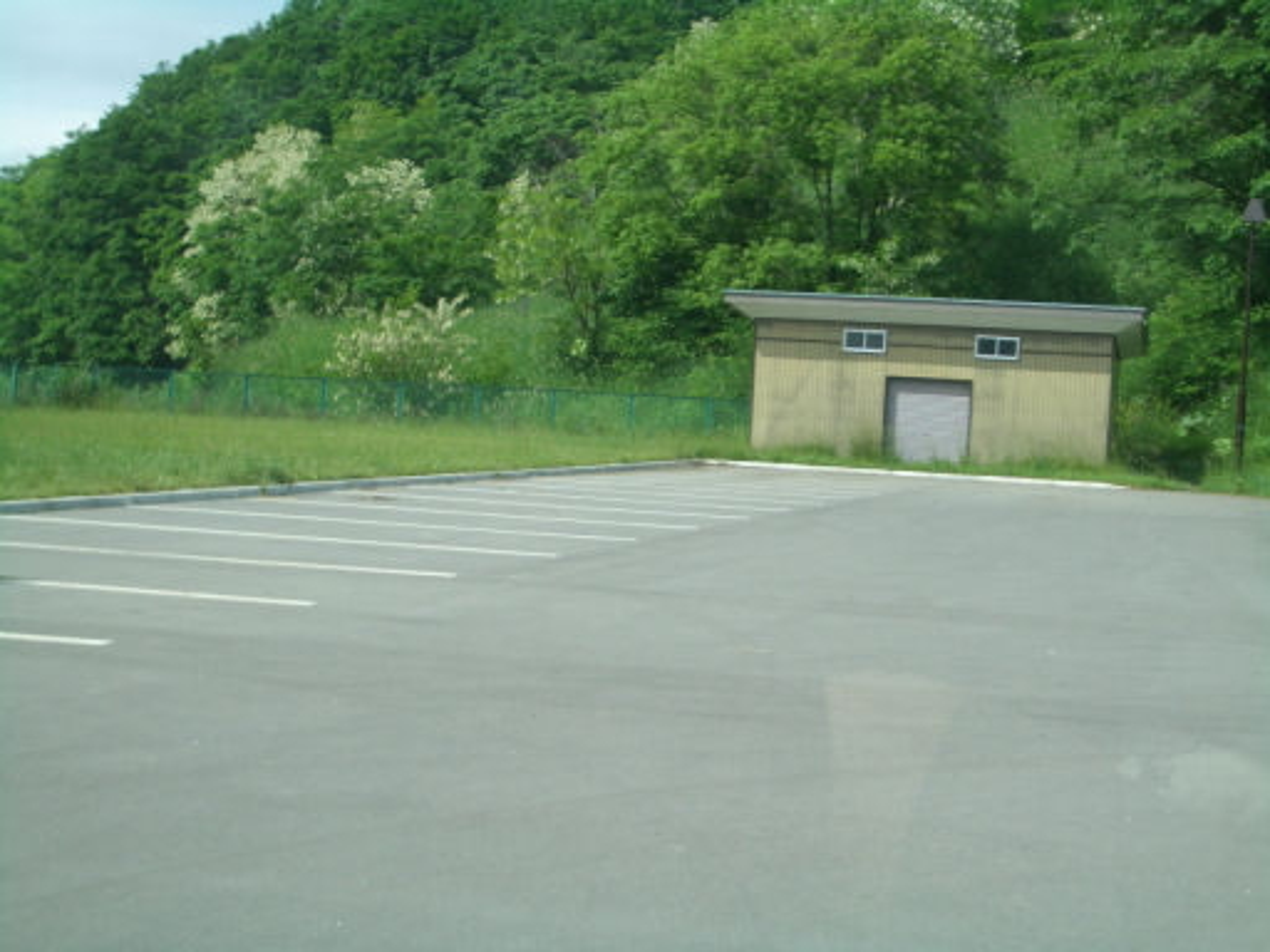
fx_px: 2275
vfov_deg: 23.7
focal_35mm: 62
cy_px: 476
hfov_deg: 31.2
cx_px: 635
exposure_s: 1/640
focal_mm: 10.2
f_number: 3.5
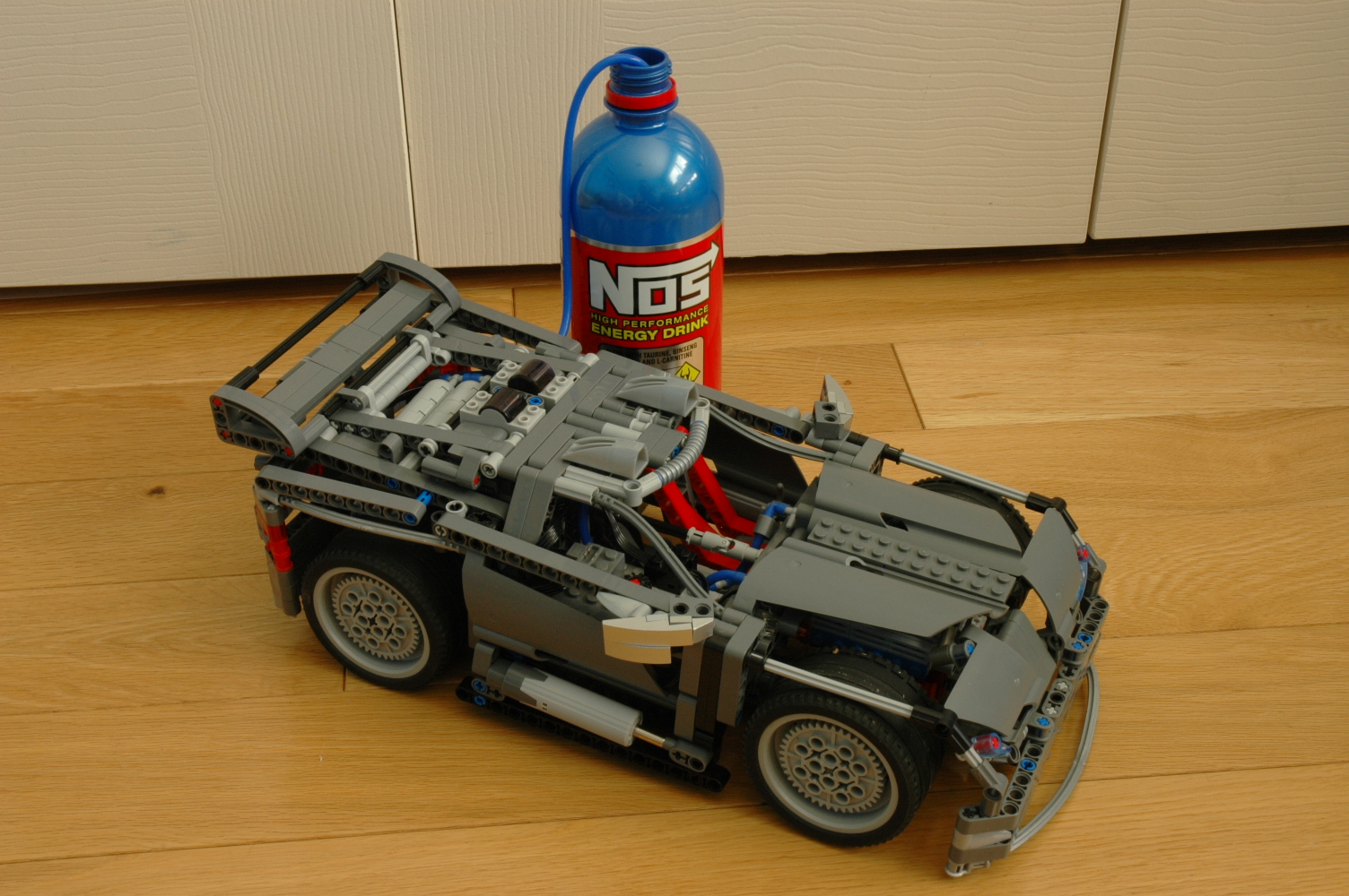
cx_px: 674
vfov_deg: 26.4
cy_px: 448
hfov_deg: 38.9
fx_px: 1909
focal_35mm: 51
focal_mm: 34
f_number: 20
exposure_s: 1/2.5
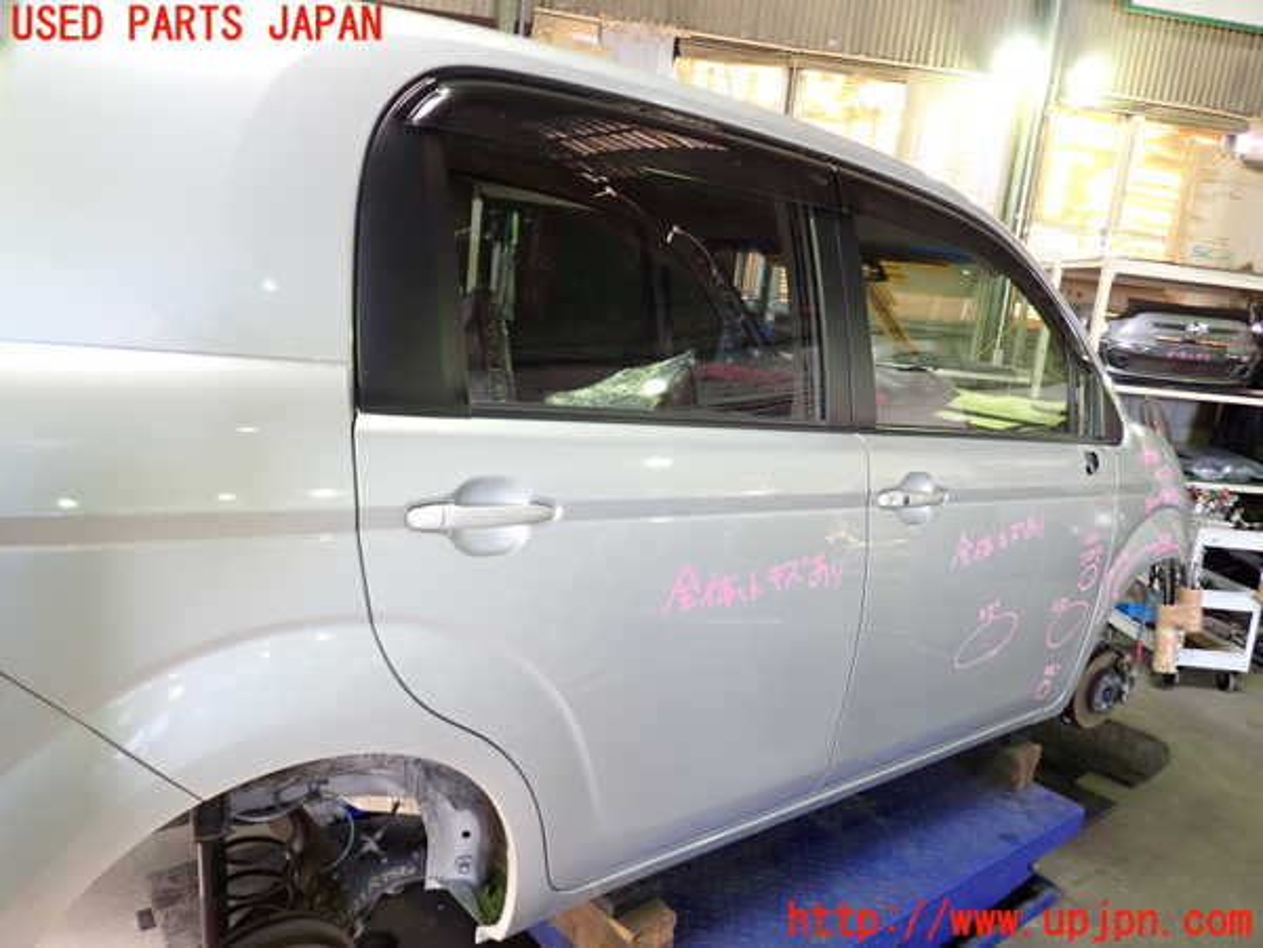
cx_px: 632
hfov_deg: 69.4
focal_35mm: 25
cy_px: 474
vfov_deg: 54.9
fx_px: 912
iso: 200
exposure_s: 1/30
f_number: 2
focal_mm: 4.5
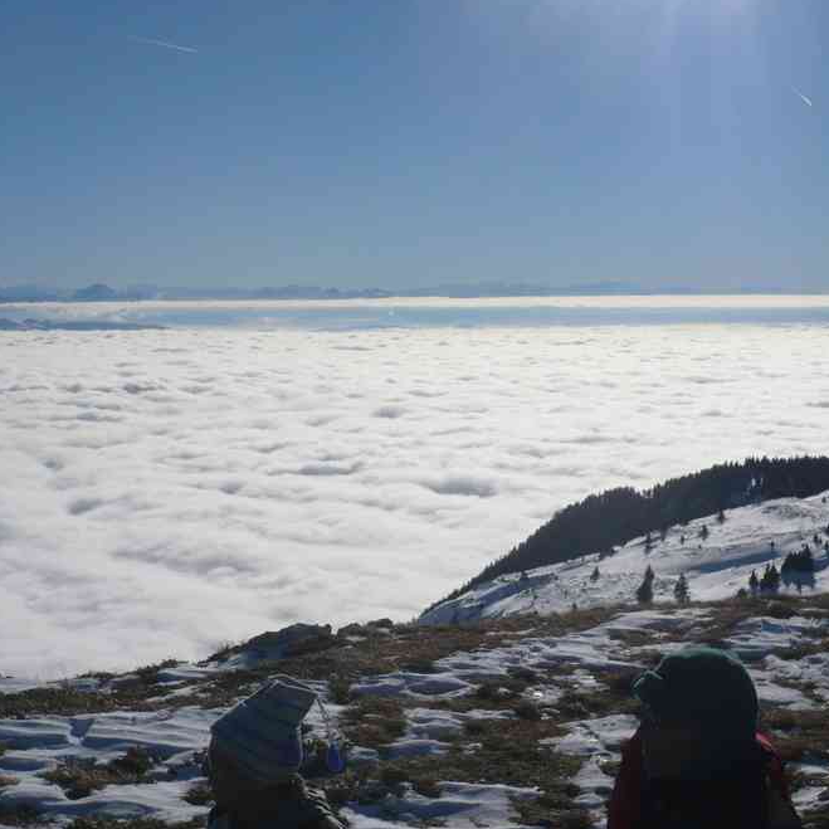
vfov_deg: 34.0
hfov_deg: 34.0
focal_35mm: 50
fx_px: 1355
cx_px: 474
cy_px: 414
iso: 100
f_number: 8
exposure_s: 1/1600
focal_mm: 5.8
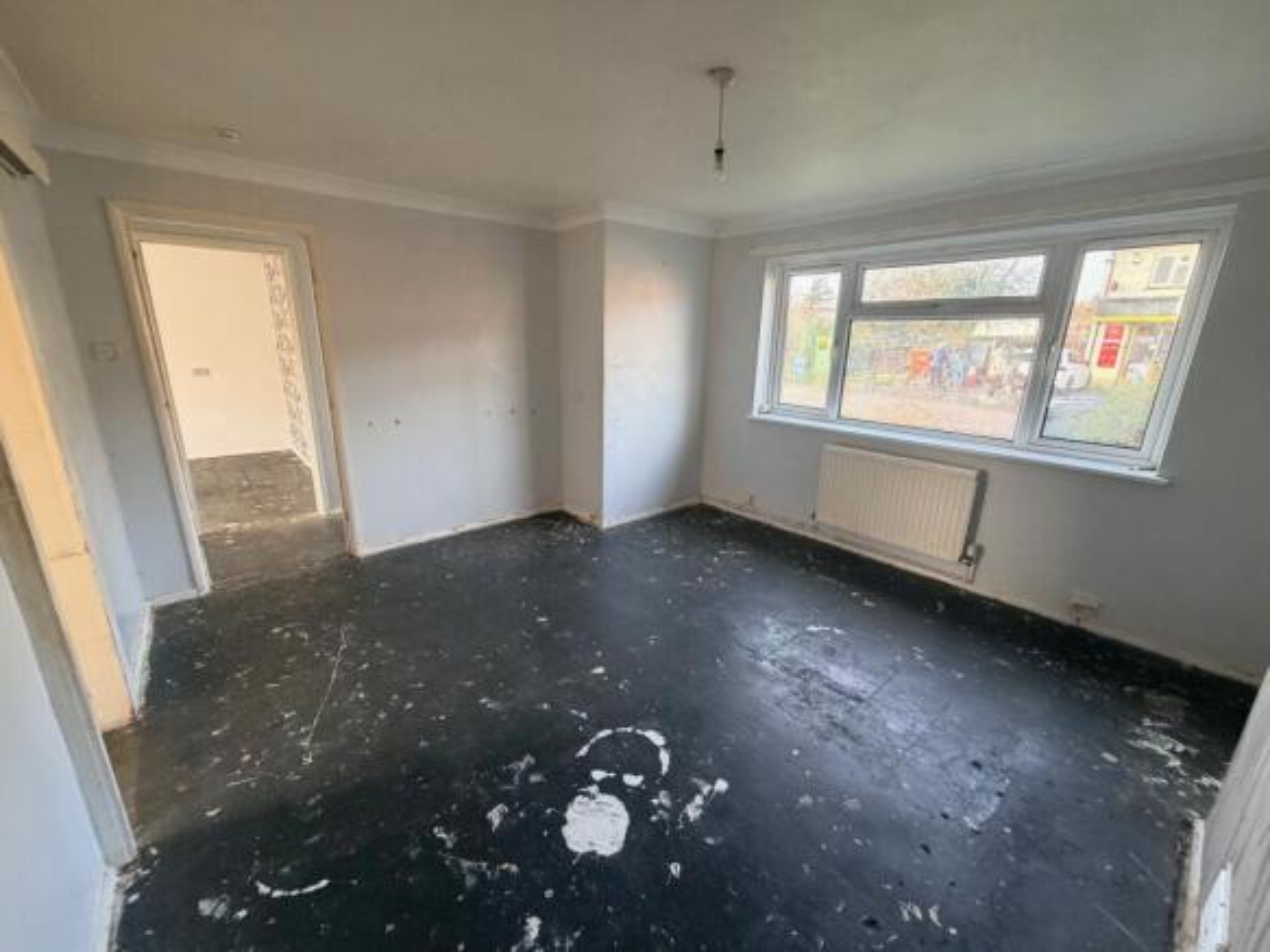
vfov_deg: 85.7
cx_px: 635
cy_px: 476
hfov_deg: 102.1
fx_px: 514
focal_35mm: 14
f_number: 2.2
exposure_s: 1/98
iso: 320
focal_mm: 2.22
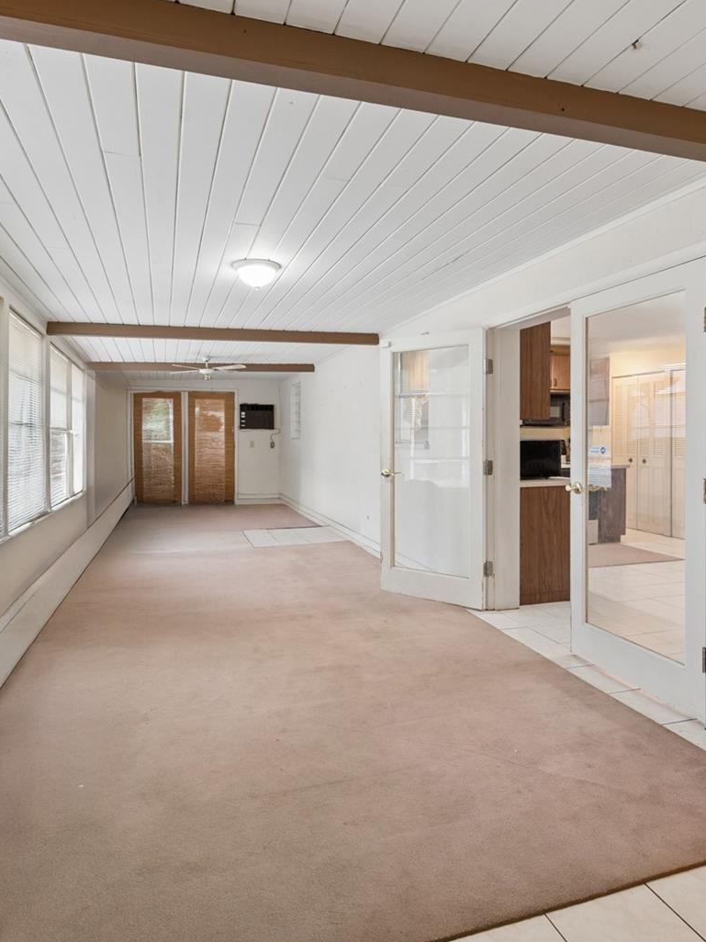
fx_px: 571
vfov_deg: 79.0
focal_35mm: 21
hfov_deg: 63.4
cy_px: 474
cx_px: 342
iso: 400
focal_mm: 14
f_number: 8
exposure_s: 1/13
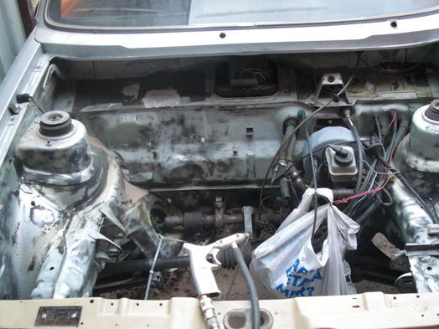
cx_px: 236
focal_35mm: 44
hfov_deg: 42.9
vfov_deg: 32.8
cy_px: 196
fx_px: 558
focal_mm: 6.3
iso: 400
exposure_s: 1/80
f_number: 2.8
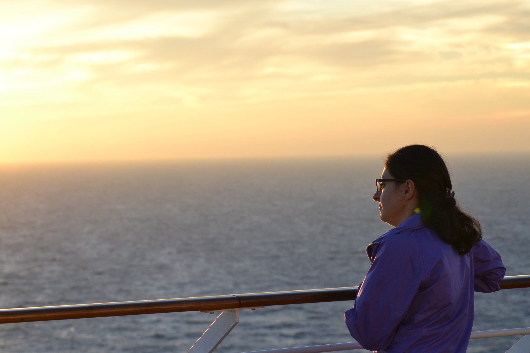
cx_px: 265
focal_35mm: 105
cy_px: 176
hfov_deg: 19.5
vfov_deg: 13.0
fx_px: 1546
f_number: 5.6
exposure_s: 1/400
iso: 400
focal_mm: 70
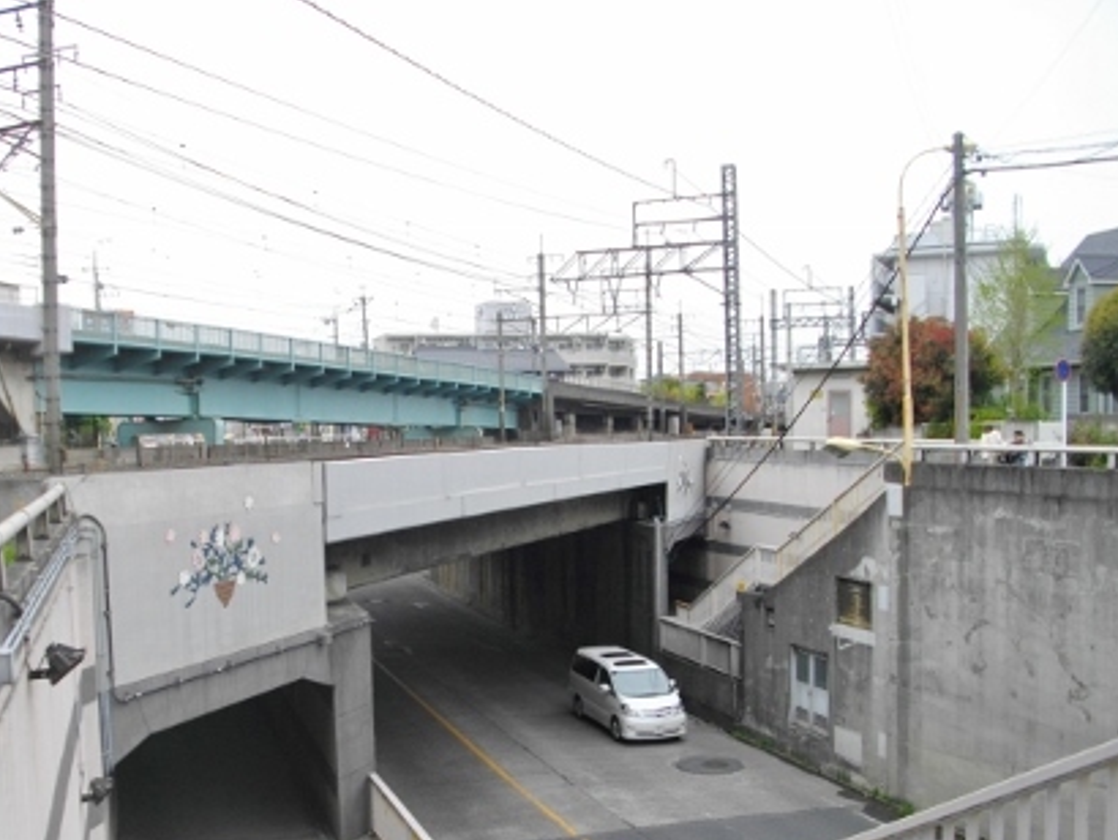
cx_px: 504
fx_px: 1260
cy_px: 509
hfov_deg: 47.8
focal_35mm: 39
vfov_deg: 36.7
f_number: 2.9
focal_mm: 5.7
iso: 100
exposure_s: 1/400
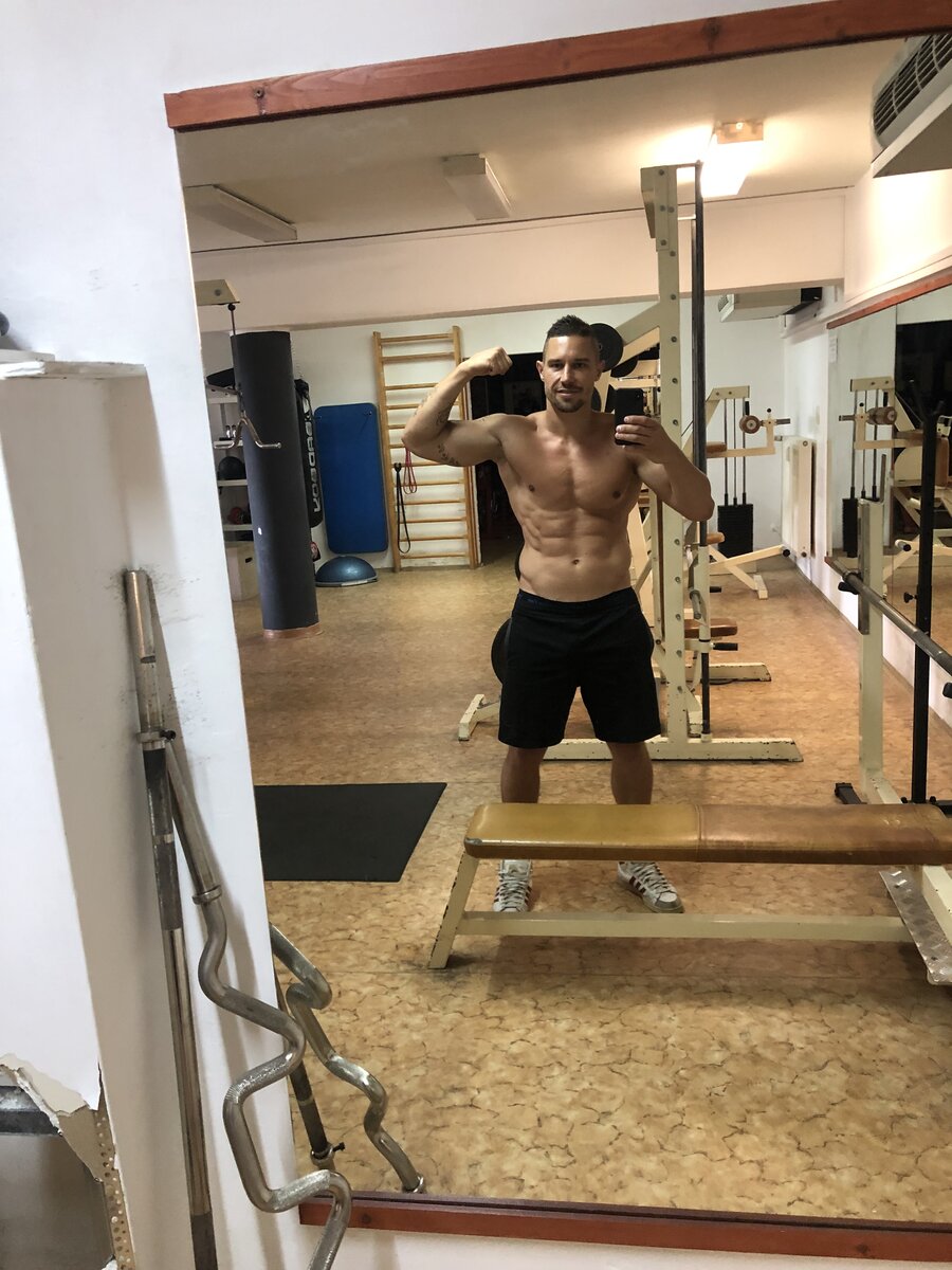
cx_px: 476
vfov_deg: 63.4
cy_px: 635
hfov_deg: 49.7
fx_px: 1027
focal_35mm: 28
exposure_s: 1/15
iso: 100
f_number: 1.8
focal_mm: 4
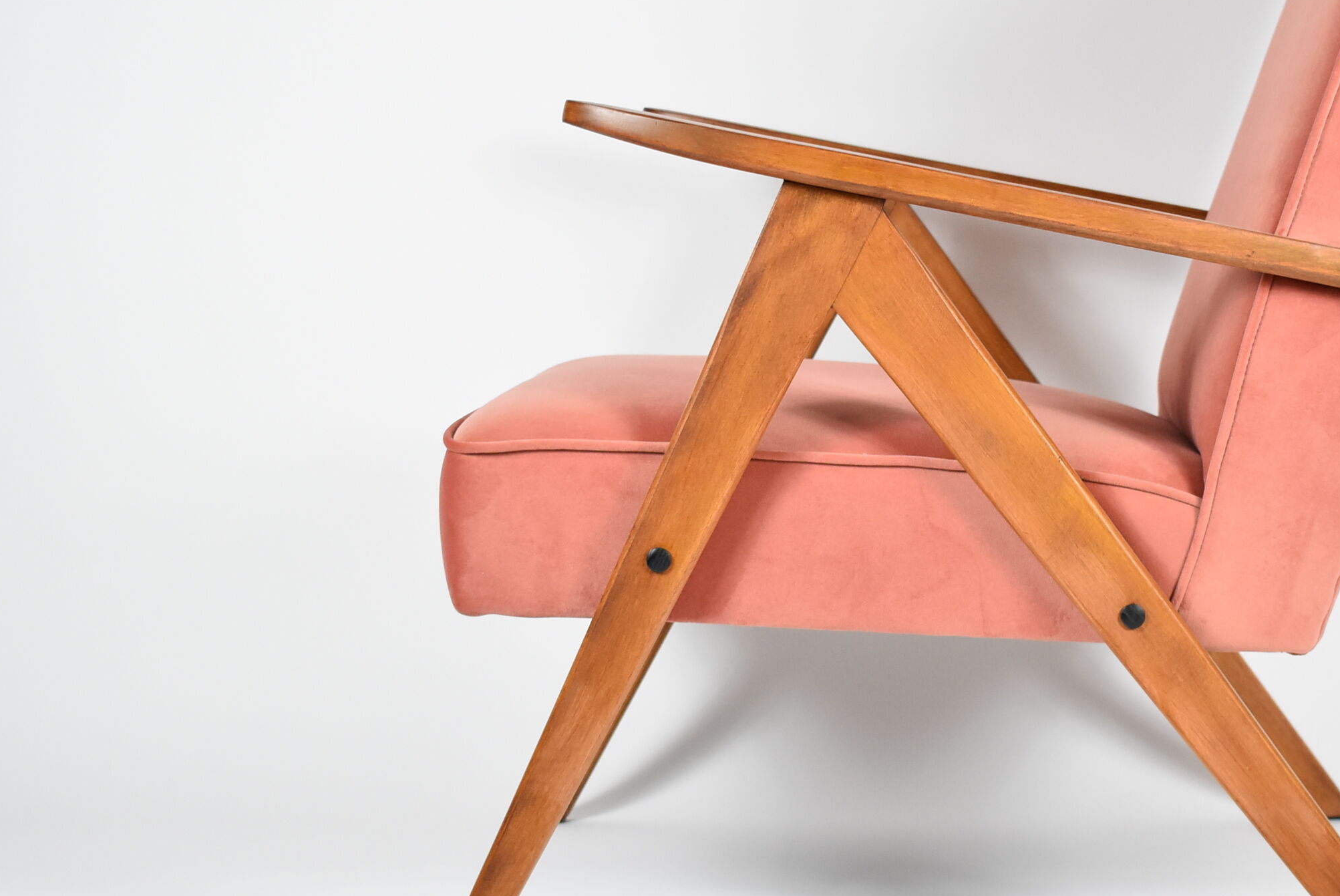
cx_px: 948
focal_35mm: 85
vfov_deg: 16.1
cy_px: 364
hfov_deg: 23.7
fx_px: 3166
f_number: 4.8
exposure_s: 1/125
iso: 1400
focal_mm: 38
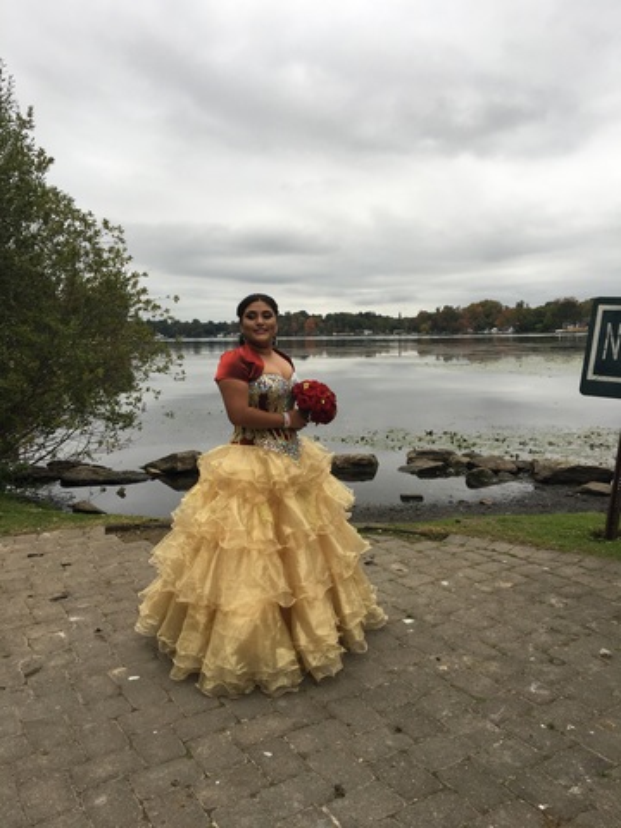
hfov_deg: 48.2
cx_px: 310
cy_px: 414
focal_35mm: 29
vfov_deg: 61.7
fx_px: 694
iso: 25
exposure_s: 1/120
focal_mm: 4.15
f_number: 2.2
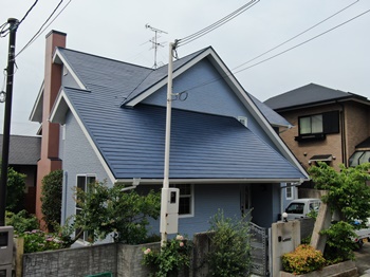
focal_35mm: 33
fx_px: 352
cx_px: 185
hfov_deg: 55.4
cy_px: 138
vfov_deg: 42.9
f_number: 3.2
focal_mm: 5.69
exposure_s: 1/1000
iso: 100
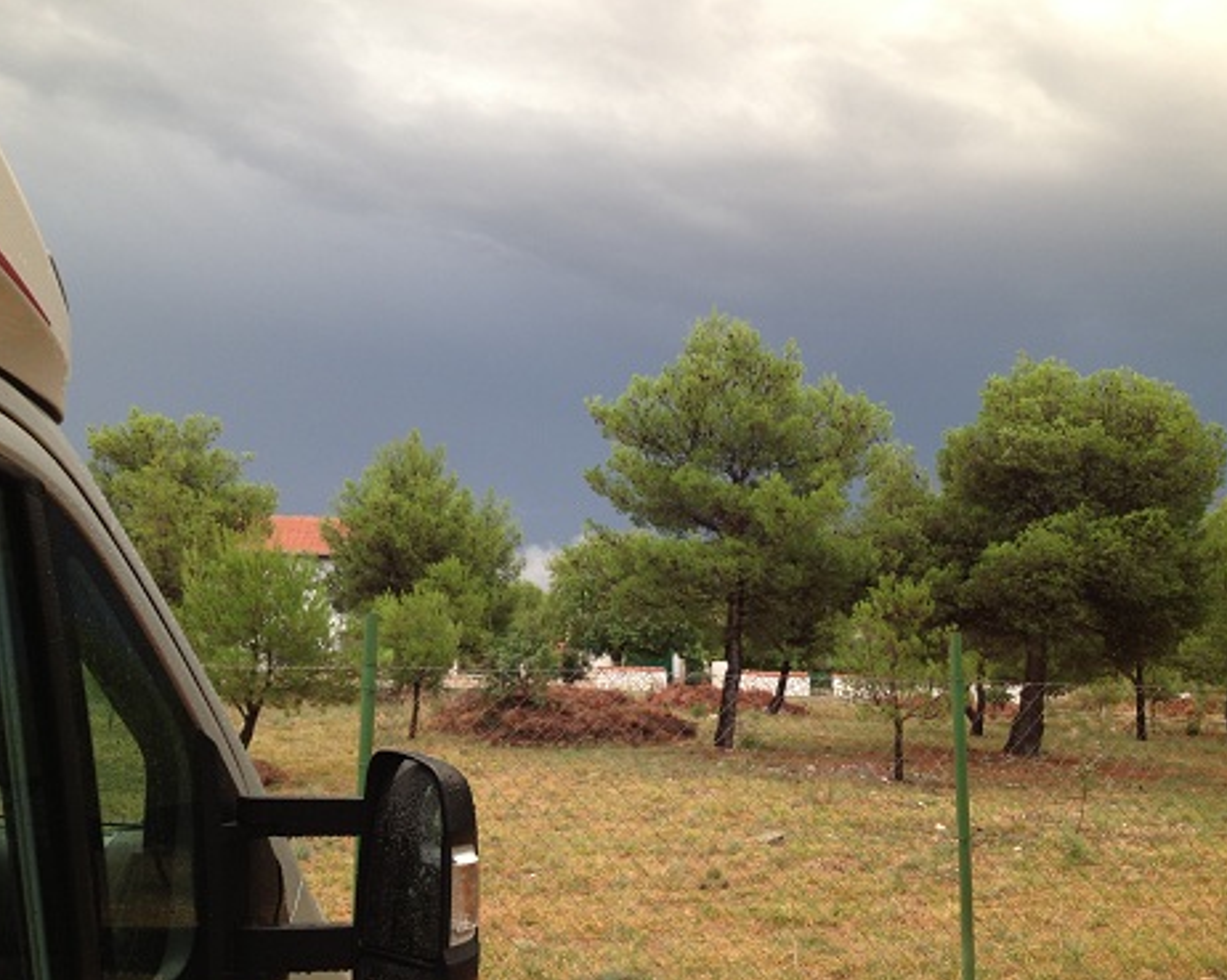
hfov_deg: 49.1
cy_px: 495
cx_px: 621
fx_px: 1343
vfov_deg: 40.1
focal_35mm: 37
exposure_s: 1/40
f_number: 2.4
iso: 50
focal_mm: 4.28
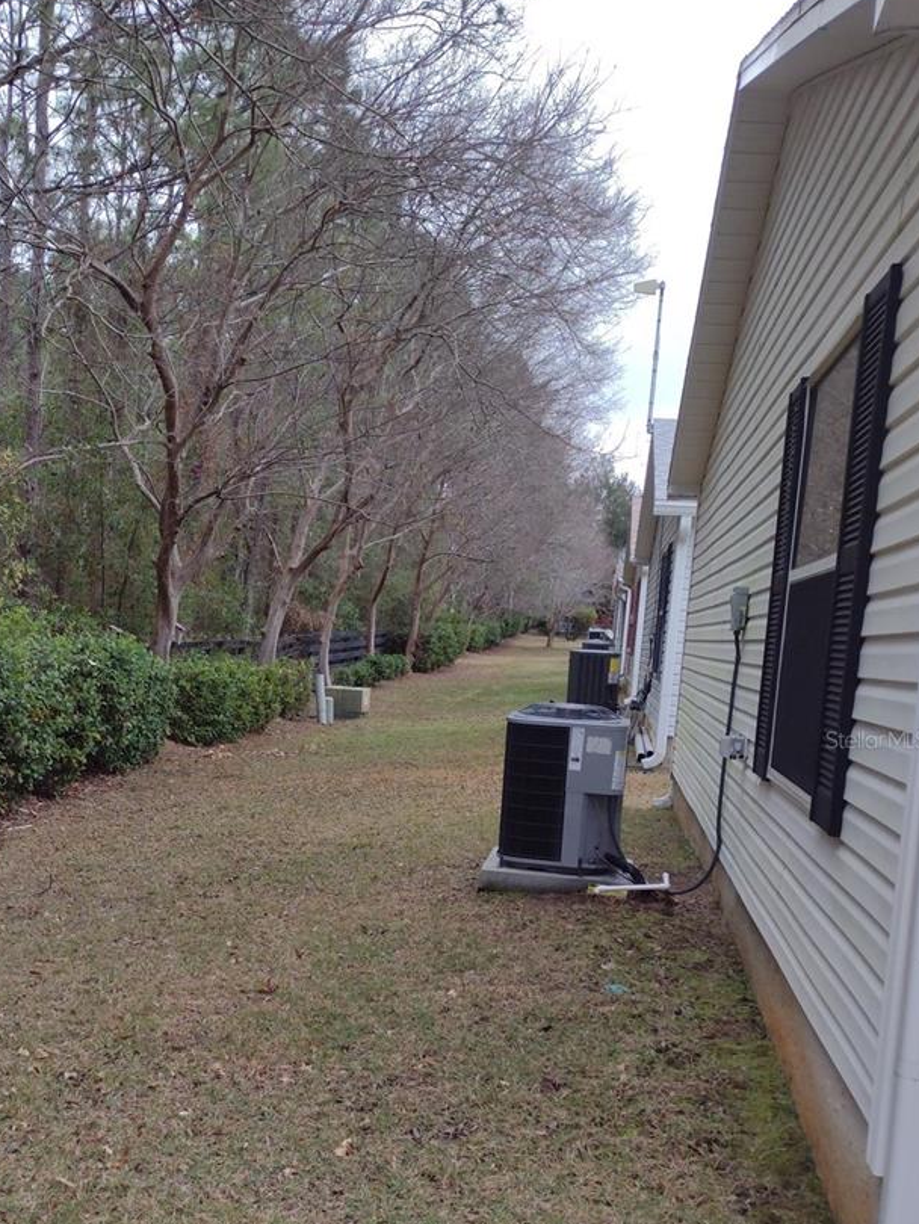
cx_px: 252
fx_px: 1415
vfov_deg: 46.5
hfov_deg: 35.3
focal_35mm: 40
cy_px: 739
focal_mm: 4.71
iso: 100
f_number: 1.7
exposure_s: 1/549
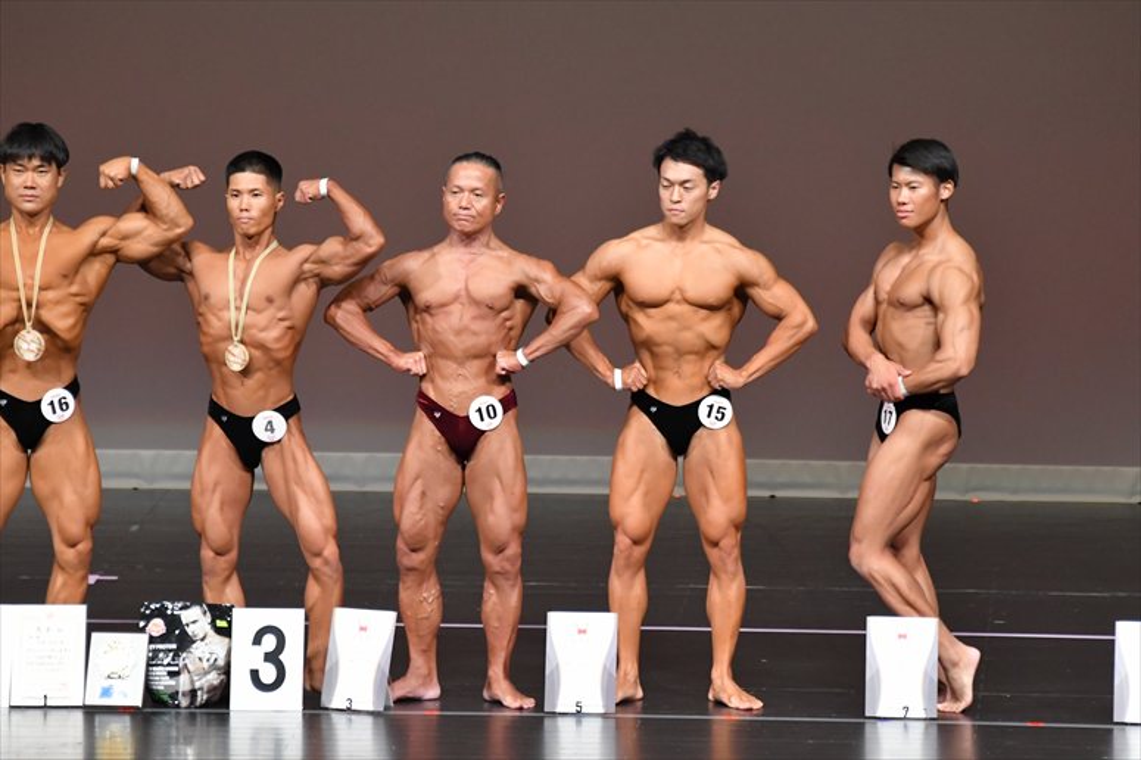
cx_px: 570
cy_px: 380
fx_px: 9504
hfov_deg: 6.9
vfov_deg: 4.6
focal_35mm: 300
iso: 4000
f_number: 5.6
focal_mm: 200
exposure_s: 1/400
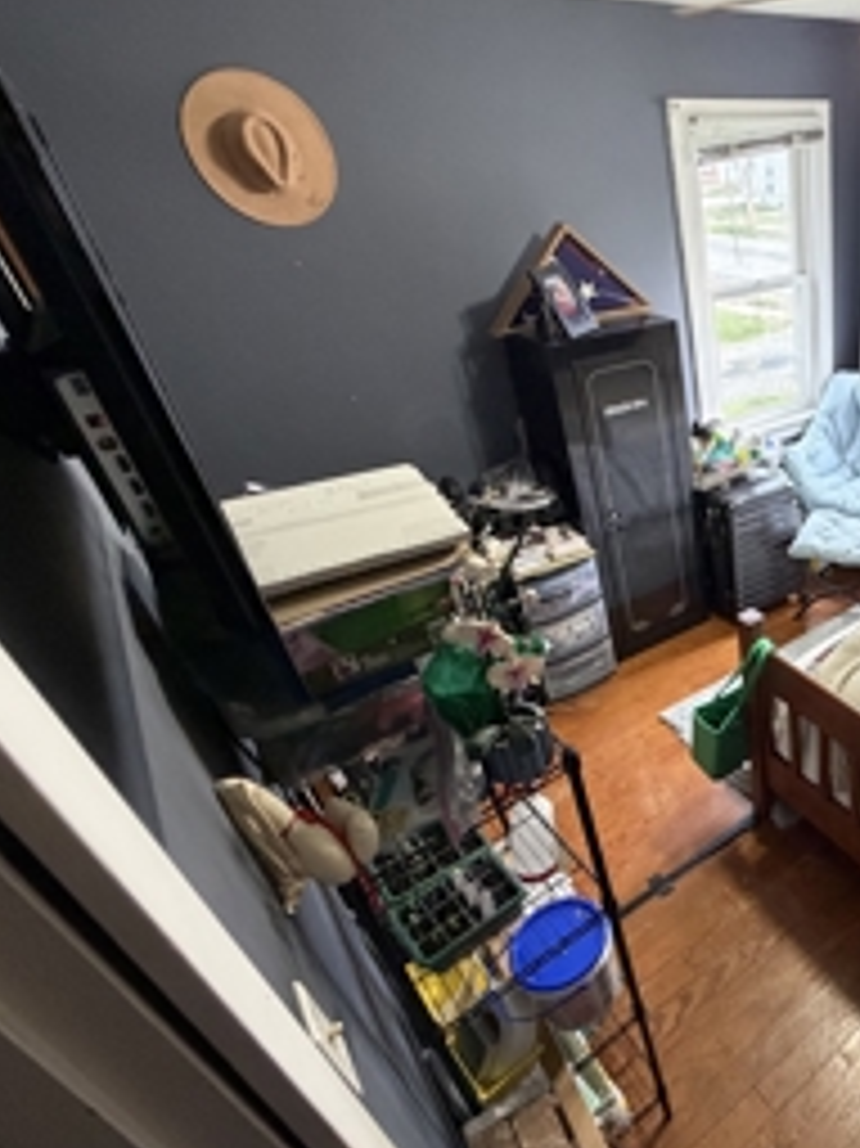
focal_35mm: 22
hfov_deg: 51.9
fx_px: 729
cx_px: 810
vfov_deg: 76.4
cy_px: 594
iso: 400
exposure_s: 1/60
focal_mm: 2.22
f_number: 2.2
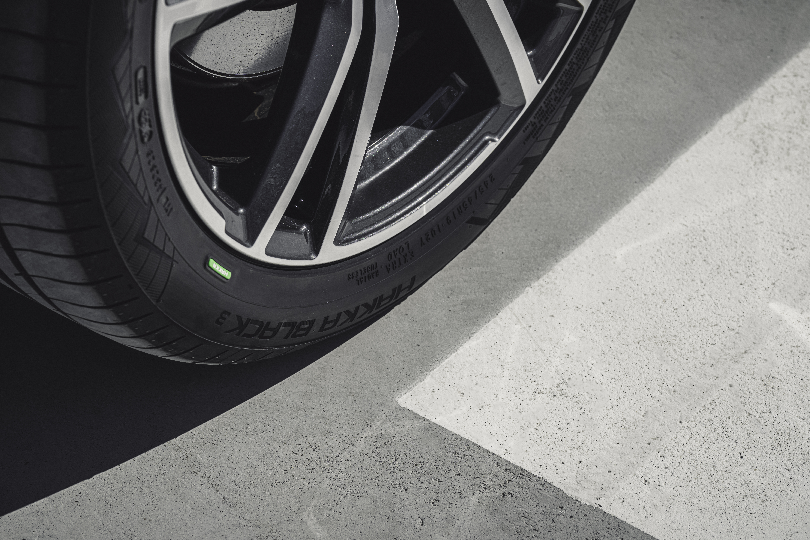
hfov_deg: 15.8
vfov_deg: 10.5
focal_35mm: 130
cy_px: 270
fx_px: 2925
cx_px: 405
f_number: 9
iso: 160
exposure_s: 1/160
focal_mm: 130
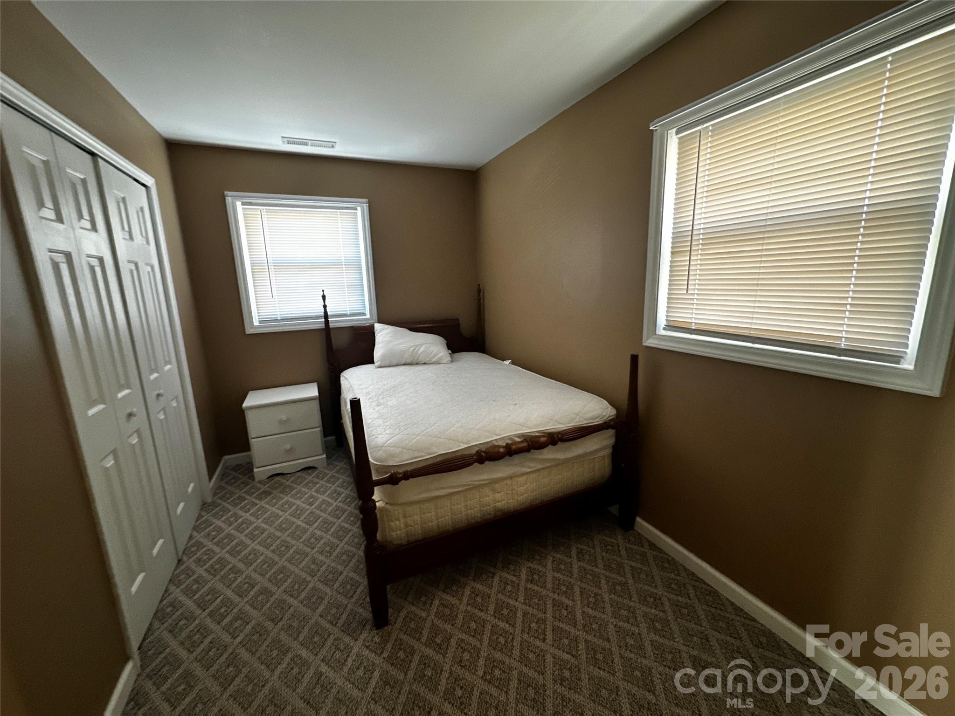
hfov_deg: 102.1
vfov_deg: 85.7
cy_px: 358
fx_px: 386
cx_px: 478
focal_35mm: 14
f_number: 2.2
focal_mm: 2.22
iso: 1250
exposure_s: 1/60
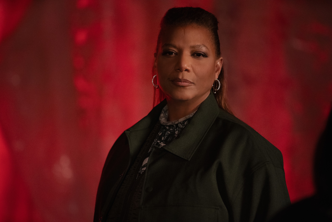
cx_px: 166
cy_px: 111
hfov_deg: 10.3
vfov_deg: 6.9
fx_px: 1844
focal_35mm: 200
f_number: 2.8
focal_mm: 200
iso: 6400
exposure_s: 1/200
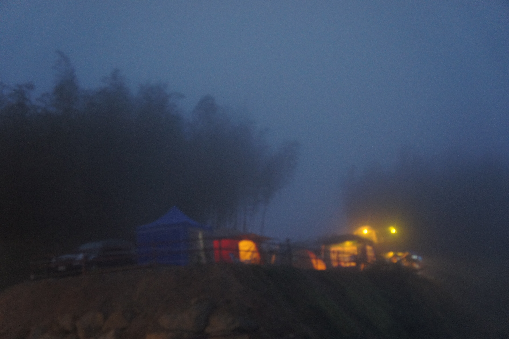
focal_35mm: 52
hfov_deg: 37.9
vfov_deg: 25.7
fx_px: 742
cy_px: 170
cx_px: 254
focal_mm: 35
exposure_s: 1/2.5
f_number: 4.5
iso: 1600
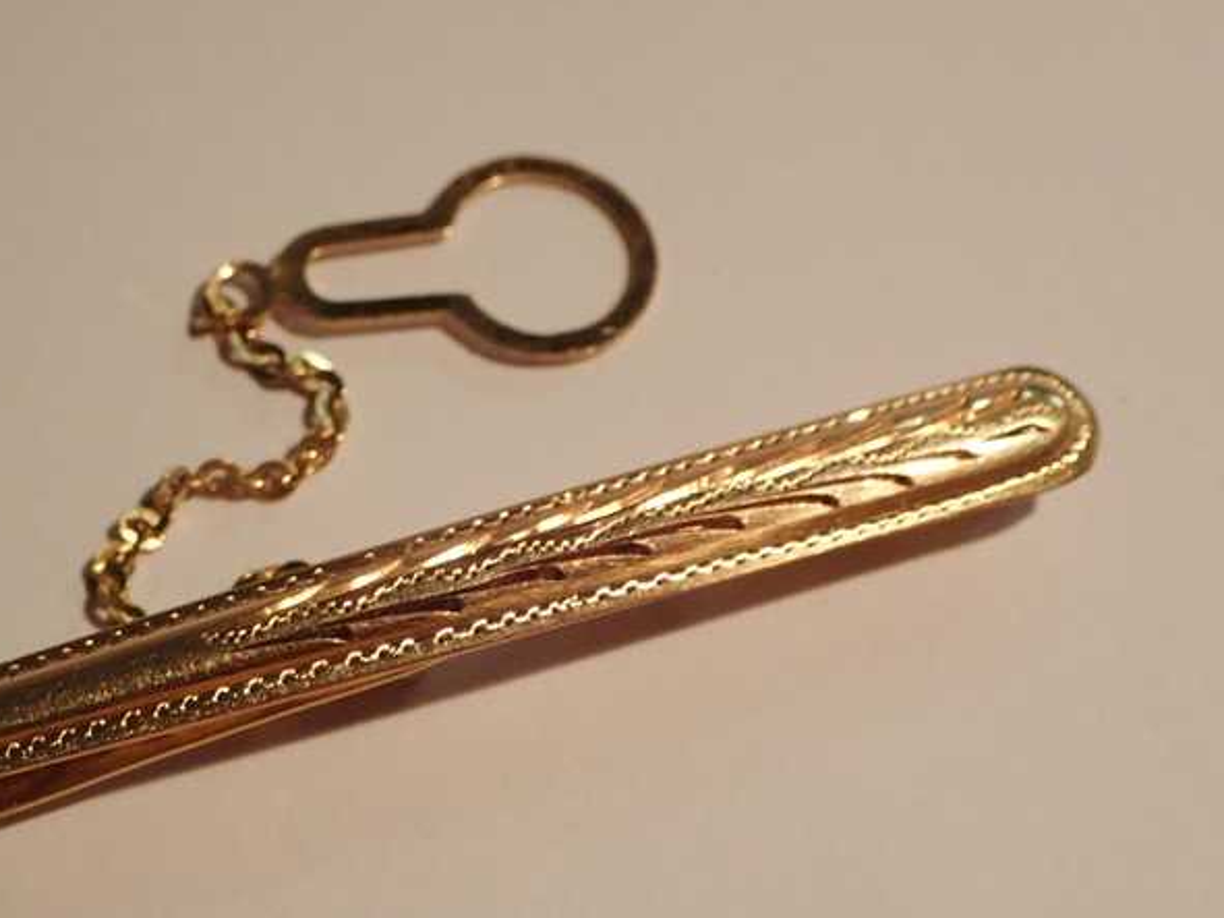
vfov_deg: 16.8
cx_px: 530
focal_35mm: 88
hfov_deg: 22.2
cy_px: 566
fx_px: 3111
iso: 320
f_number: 3.8
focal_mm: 11.78
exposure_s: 1/60
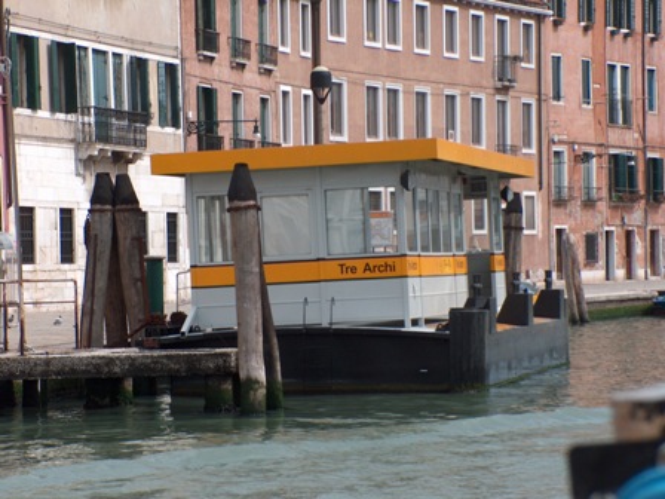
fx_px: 3055
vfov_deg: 9.3
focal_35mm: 159
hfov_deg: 12.4
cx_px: 332
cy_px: 250
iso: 100
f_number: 6
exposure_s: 1/408
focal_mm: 32.67
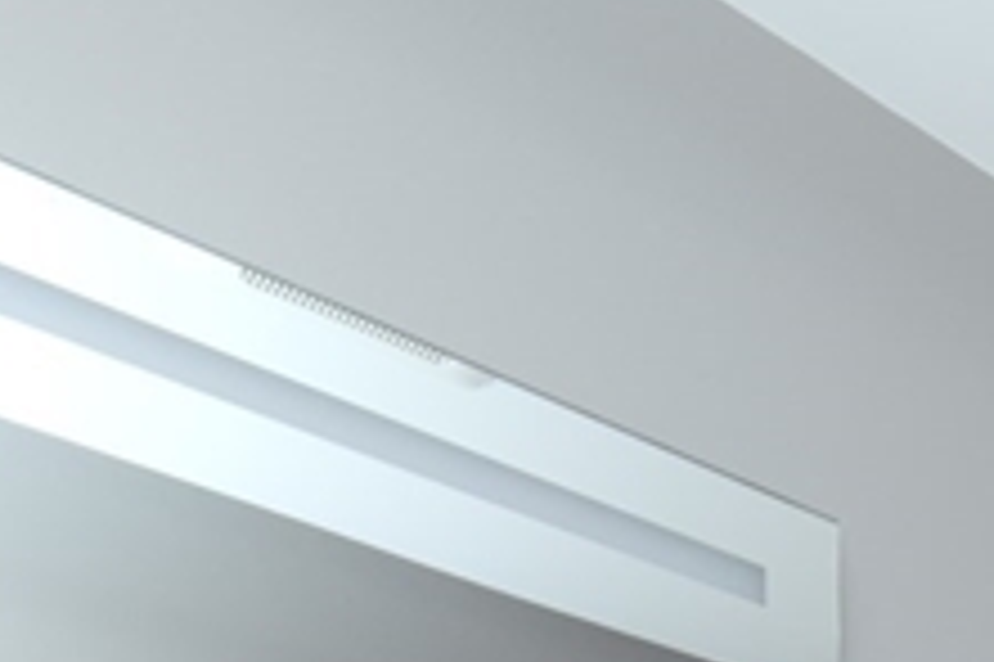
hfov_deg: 25.6
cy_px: 1475
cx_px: 1363
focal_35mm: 65
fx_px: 1793
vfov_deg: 15.0
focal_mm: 14
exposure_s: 1/100
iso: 200
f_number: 8
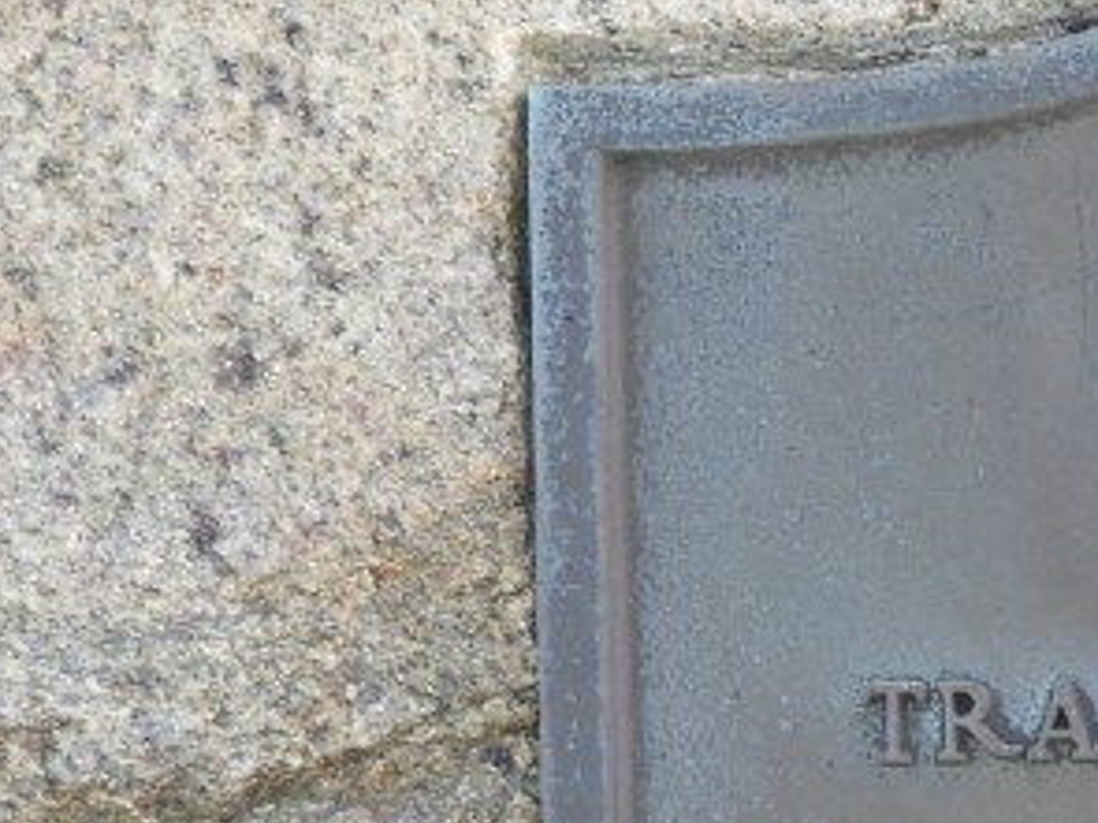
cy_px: 1039
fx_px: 6975
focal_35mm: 220
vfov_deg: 6.7
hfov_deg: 8.5
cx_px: 2177
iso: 100
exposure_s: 1/125
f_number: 4
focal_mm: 8.1
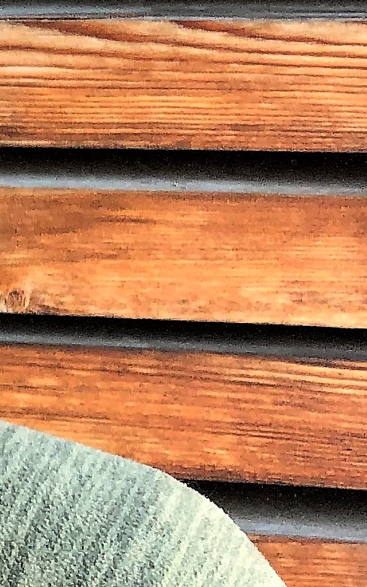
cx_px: -489
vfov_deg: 15.3
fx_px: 2193
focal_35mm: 137
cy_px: 311
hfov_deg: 8.8
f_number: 1.8
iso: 40
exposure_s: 1/120
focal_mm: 3.99
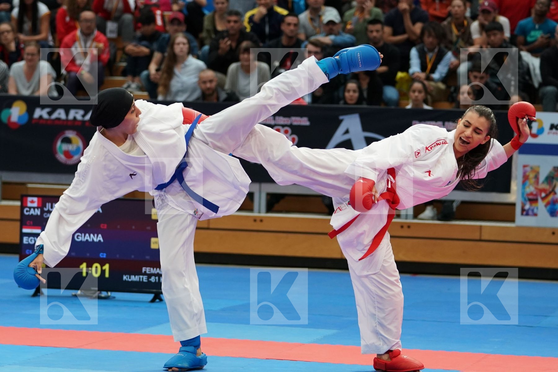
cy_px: 186
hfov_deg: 14.9
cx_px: 279
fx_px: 2139
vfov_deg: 9.9
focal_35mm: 138
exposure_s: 1/1000
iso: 2000
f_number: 2.8
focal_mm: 92
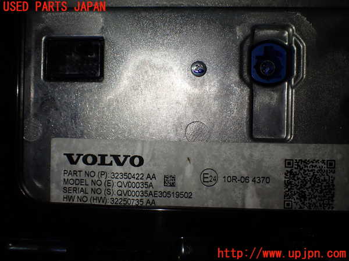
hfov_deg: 60.0
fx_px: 302
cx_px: 174
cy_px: 130
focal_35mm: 30
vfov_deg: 46.8
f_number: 2.3
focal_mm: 5.4
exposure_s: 1/160
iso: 100
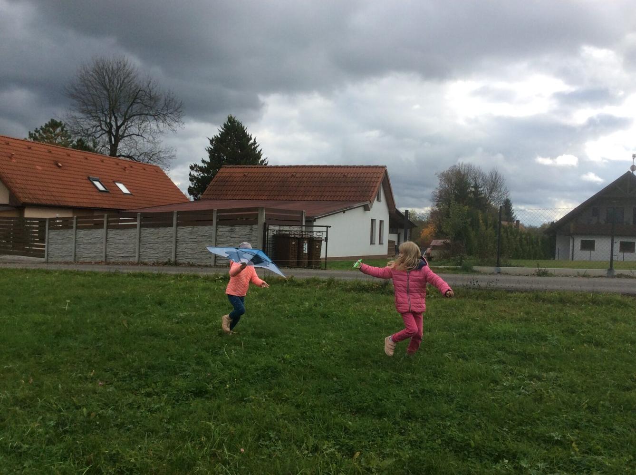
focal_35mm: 32
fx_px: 587
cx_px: 318
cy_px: 238
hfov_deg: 56.9
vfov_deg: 44.0
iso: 32
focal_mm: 3.3
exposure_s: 1/1121
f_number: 2.4
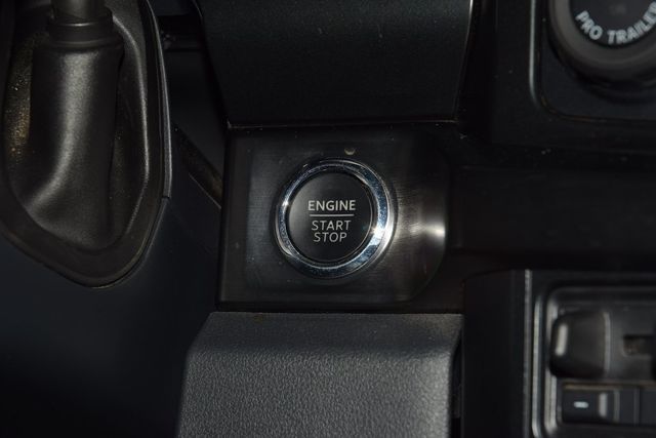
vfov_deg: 13.0
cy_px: 219
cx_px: 328
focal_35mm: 105
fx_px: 1914
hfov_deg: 19.5
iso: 100
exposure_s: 1/125
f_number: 8
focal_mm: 70
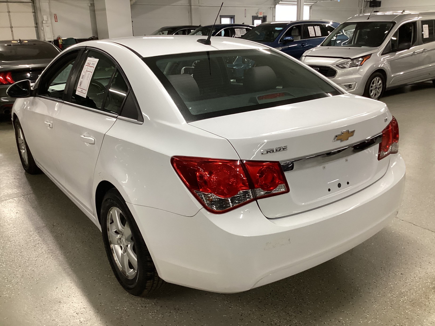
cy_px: 163
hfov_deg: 58.4
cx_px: 218
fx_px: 390
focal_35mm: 31
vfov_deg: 45.4
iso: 125
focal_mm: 3.3
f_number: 2.4
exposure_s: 1/50
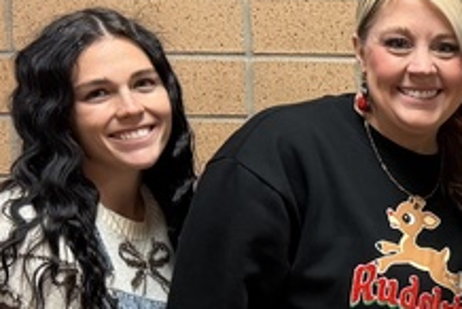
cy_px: 309
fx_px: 1504
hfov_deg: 15.6
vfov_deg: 11.6
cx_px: 757
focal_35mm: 117
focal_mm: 6.76
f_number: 1.78
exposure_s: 1/60
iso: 250
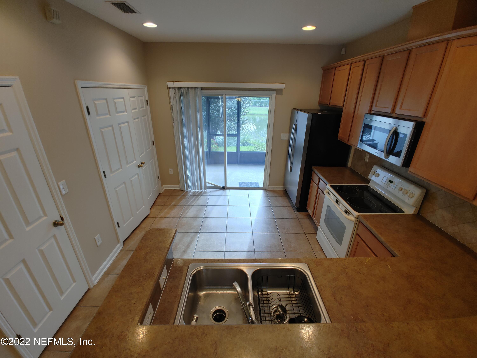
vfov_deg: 81.7
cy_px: 179
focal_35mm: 15
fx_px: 207
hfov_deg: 98.2
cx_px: 238
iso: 100
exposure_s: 1/30
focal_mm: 1.78
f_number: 1.9
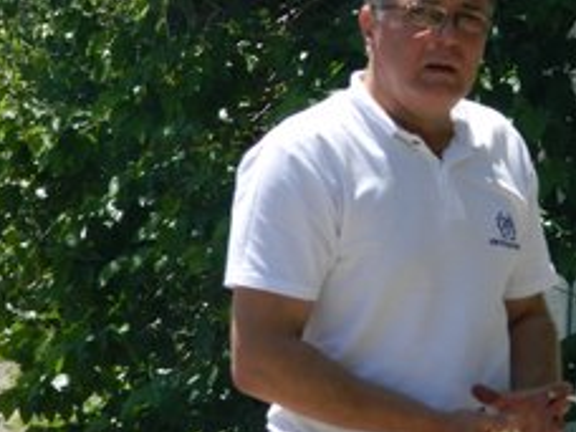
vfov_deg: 3.8
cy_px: 134
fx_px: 6440
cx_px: 485
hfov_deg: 5.1
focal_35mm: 387
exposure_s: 1/500
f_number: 5.4
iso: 125
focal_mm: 39.7
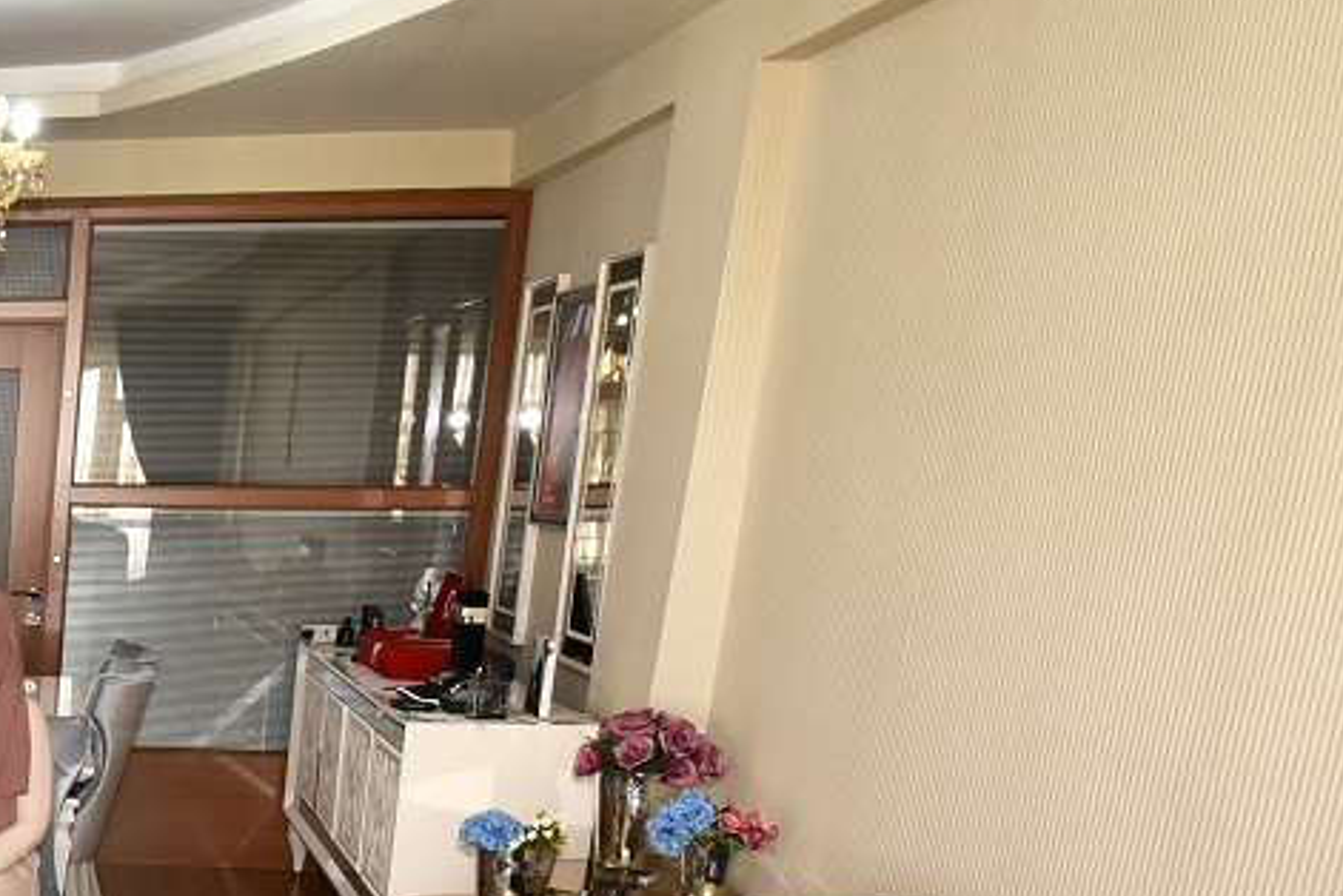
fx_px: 1902
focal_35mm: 51
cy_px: 1063
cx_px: -431
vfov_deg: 24.2
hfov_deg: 30.2
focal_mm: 16
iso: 640
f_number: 5.6
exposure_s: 1/60
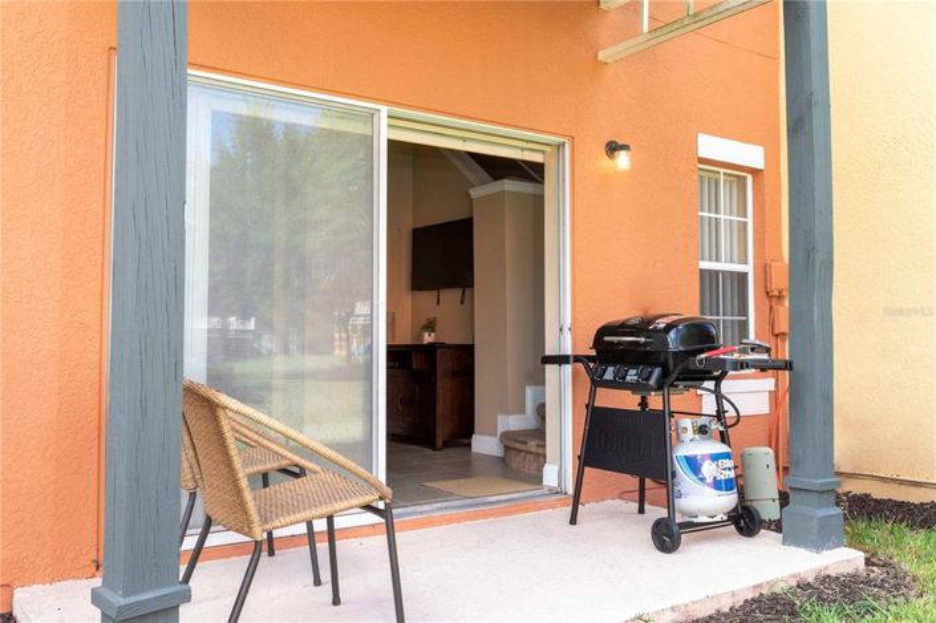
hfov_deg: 63.7
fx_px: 753
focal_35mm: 29
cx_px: 468
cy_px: 312
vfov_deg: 44.9
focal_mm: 29
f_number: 14
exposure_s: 1/100
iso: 1000
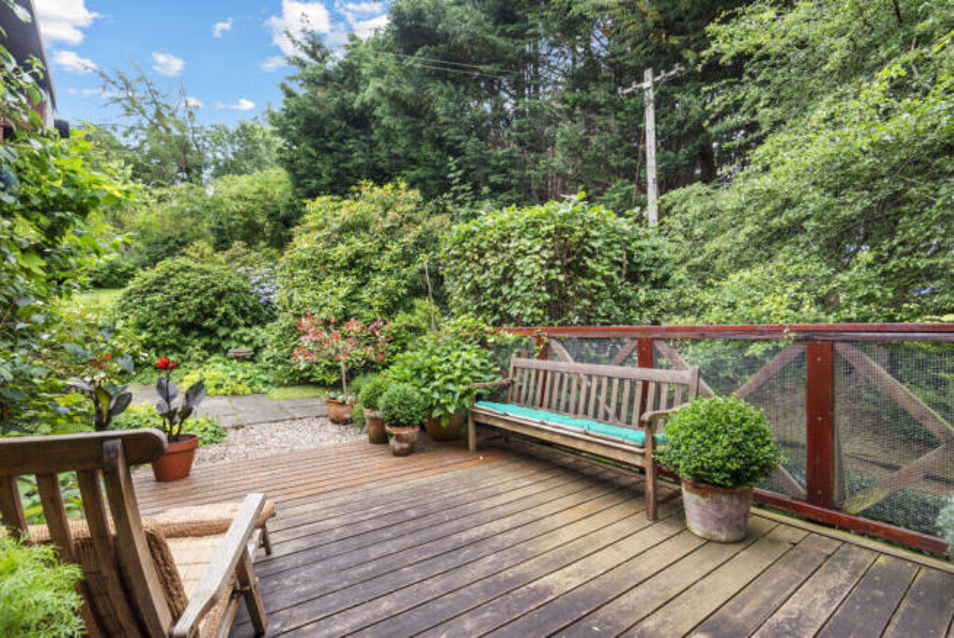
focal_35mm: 16
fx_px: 424
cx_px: 477
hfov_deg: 96.7
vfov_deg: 73.8
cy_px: 319
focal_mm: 16
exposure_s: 1/60
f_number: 9
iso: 250
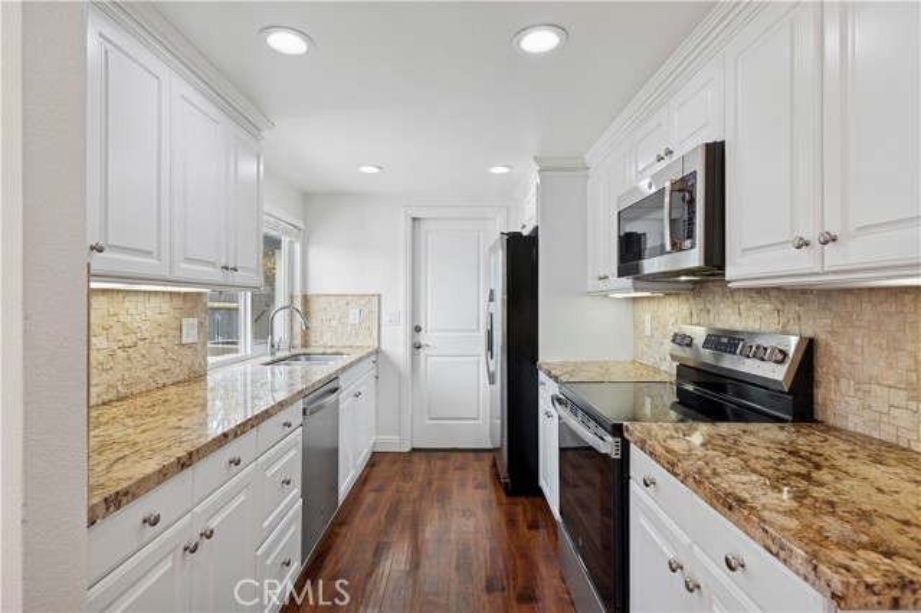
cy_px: 306
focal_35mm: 18
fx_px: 460
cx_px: 460
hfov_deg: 90.0
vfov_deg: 67.3
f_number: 9
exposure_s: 1/13
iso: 125
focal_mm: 18
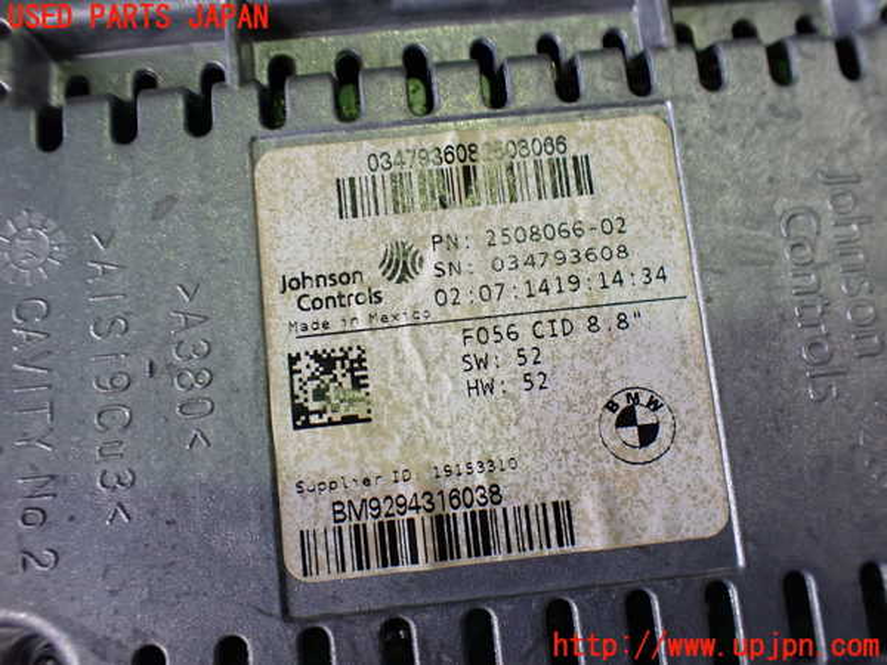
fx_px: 769
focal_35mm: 30
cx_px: 444
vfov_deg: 46.8
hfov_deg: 60.0
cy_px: 332
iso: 320
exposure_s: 1/125
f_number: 2.3
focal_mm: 5.4
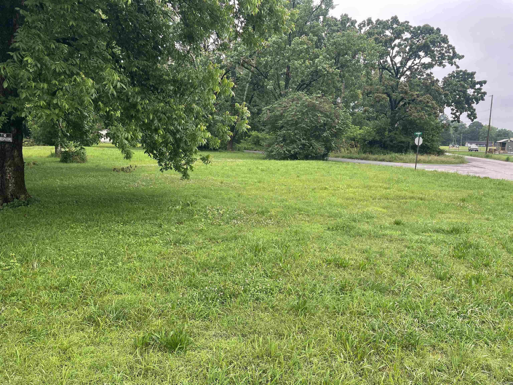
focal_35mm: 26
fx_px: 385
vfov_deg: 53.1
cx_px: 256
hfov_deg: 67.3
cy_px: 192
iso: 32
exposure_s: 1/175
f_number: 1.6
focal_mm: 4.2
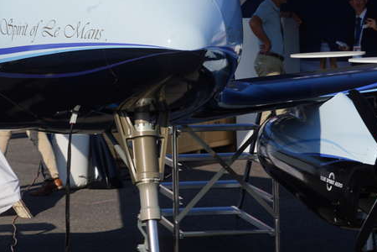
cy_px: 75
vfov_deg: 9.4
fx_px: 1529
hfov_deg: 14.0
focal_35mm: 146
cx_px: 94
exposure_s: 1/125
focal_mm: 73
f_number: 16
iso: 100
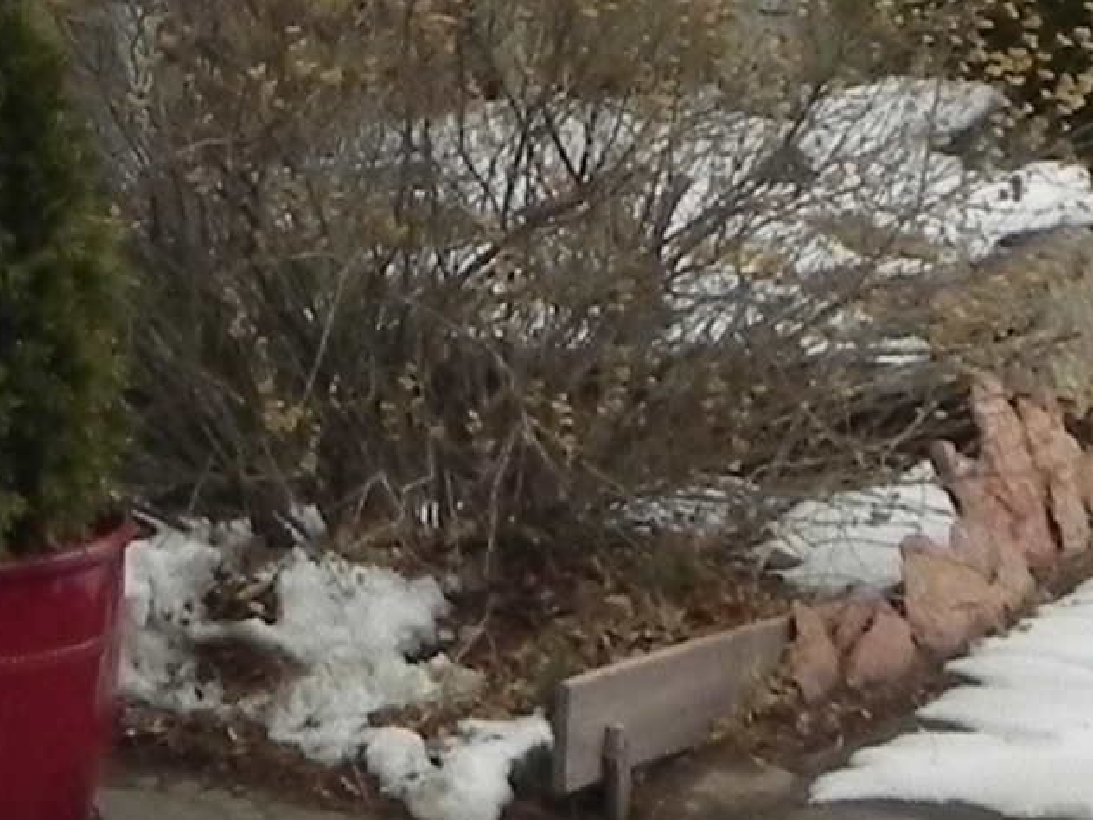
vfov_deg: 9.3
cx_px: -469
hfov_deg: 12.6
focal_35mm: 150
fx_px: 4736
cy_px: -791
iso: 160
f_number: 5.6
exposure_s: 1/218
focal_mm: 4.6
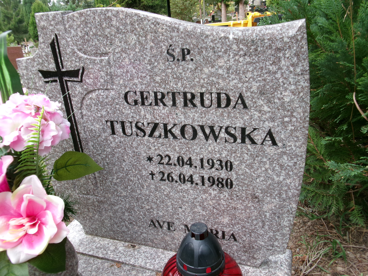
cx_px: 184
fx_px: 298
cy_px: 138
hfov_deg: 63.4
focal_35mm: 28
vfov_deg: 49.7
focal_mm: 5.1
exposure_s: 1/38
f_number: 3.9
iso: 100
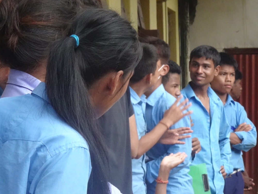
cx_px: 130
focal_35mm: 263
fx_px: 1960
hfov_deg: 7.5
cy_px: 108
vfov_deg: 5.6
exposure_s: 1/200
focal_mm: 29.41
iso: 800
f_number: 5.6
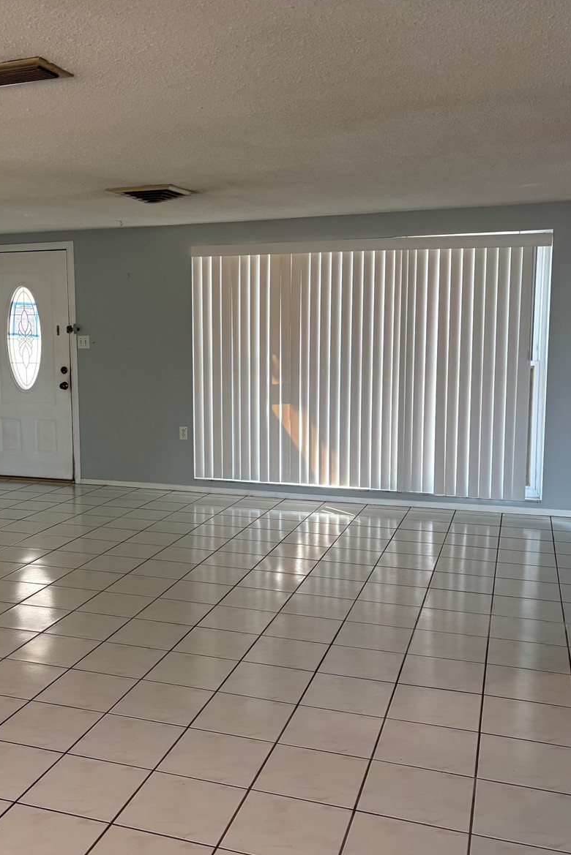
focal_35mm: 37
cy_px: 434
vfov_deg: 51.9
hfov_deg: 35.3
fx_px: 880
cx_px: 156
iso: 100
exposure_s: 1/60
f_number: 1.6
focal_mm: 5.96
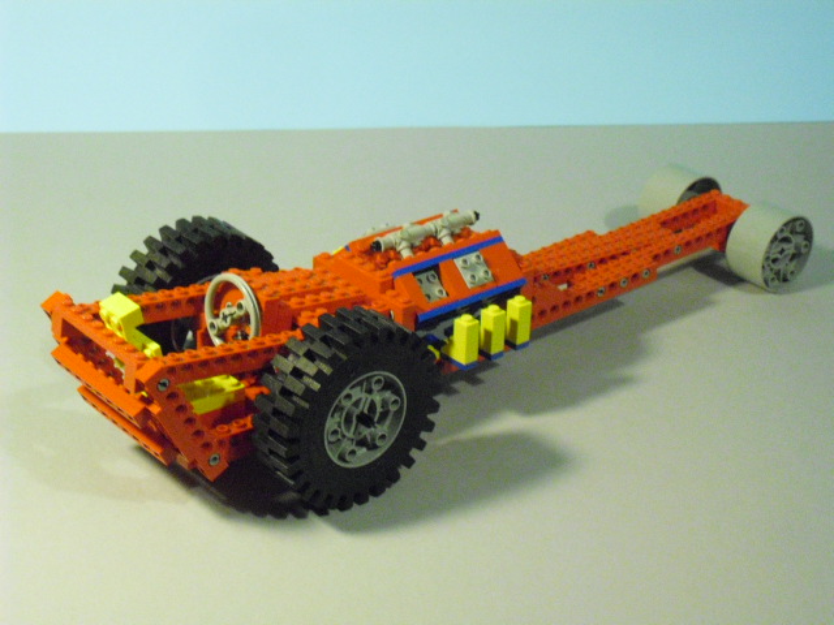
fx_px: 1783
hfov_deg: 26.3
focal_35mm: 74
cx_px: 417
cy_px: 312
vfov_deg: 19.9
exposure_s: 1/20
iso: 800
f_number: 4.6
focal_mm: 13.1
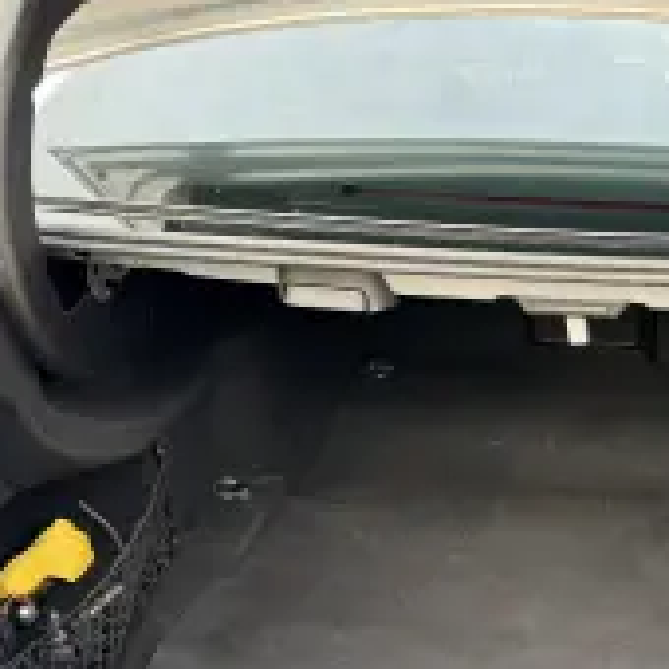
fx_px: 984
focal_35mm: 45
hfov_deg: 35.9
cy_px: 429
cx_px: 567
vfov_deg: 37.3
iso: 100
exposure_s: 1/142
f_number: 1.78
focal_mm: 6.76
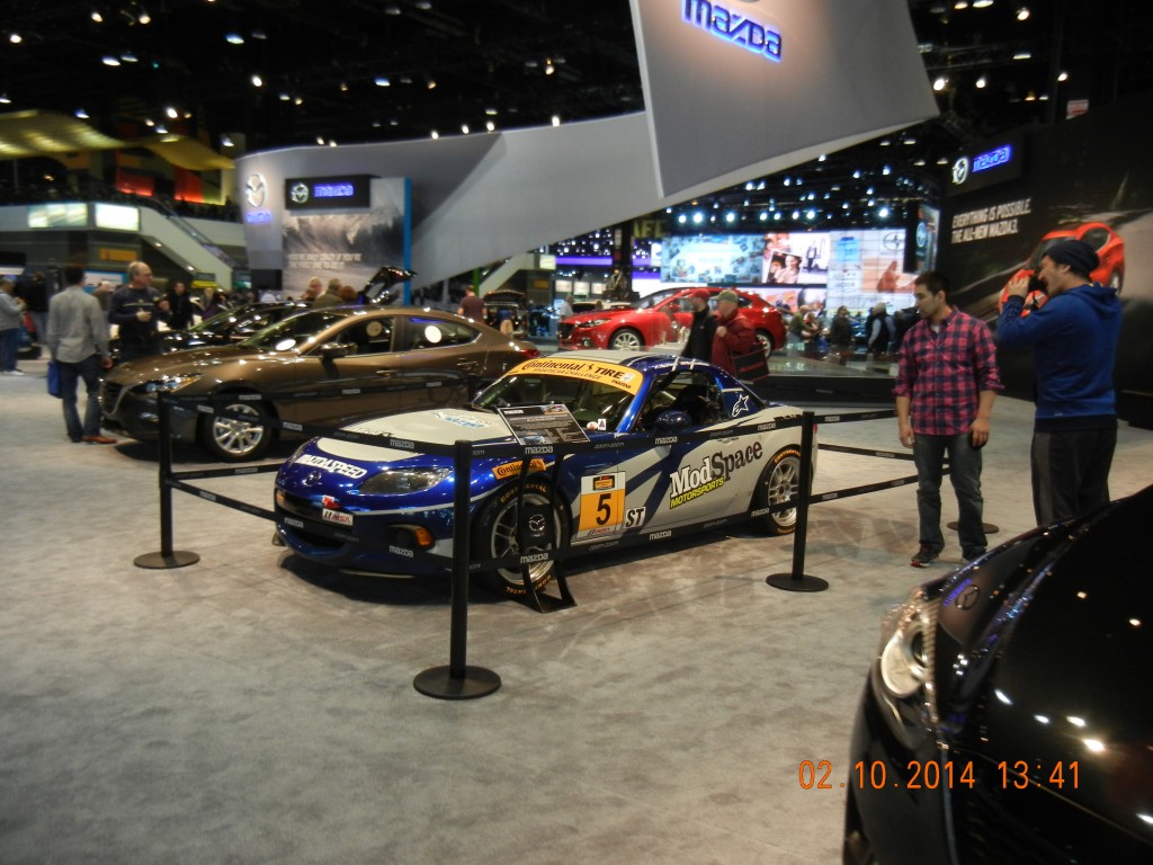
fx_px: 999
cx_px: 576
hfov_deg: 60.0
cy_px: 432
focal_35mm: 30
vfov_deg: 46.8
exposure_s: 1/62.8
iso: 337
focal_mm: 5.4
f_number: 3.5
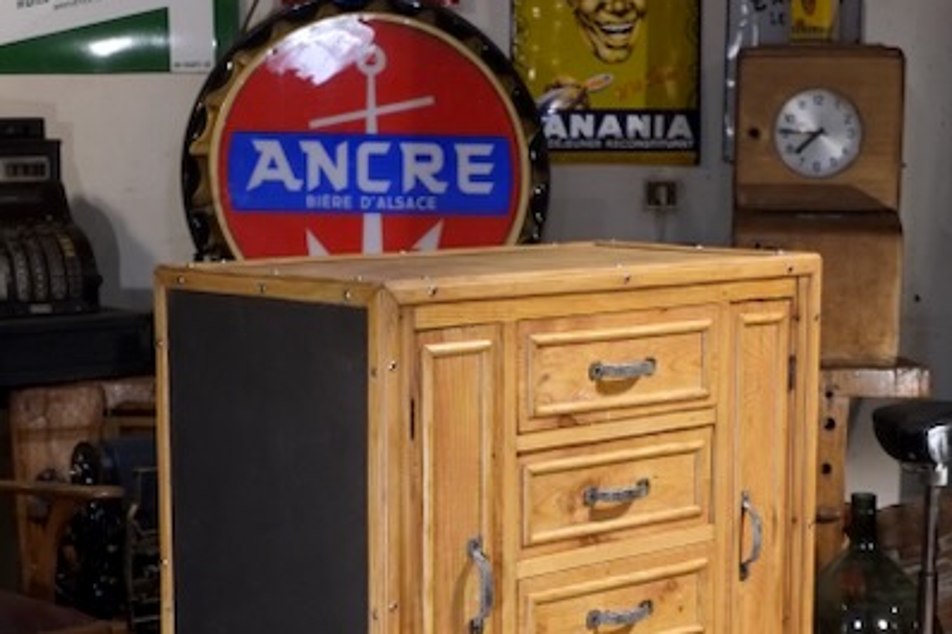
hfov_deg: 25.4
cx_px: 476
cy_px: 591
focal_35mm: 80
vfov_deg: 16.8
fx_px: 2115
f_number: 4.5
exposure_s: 1/125
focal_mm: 35
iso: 3200
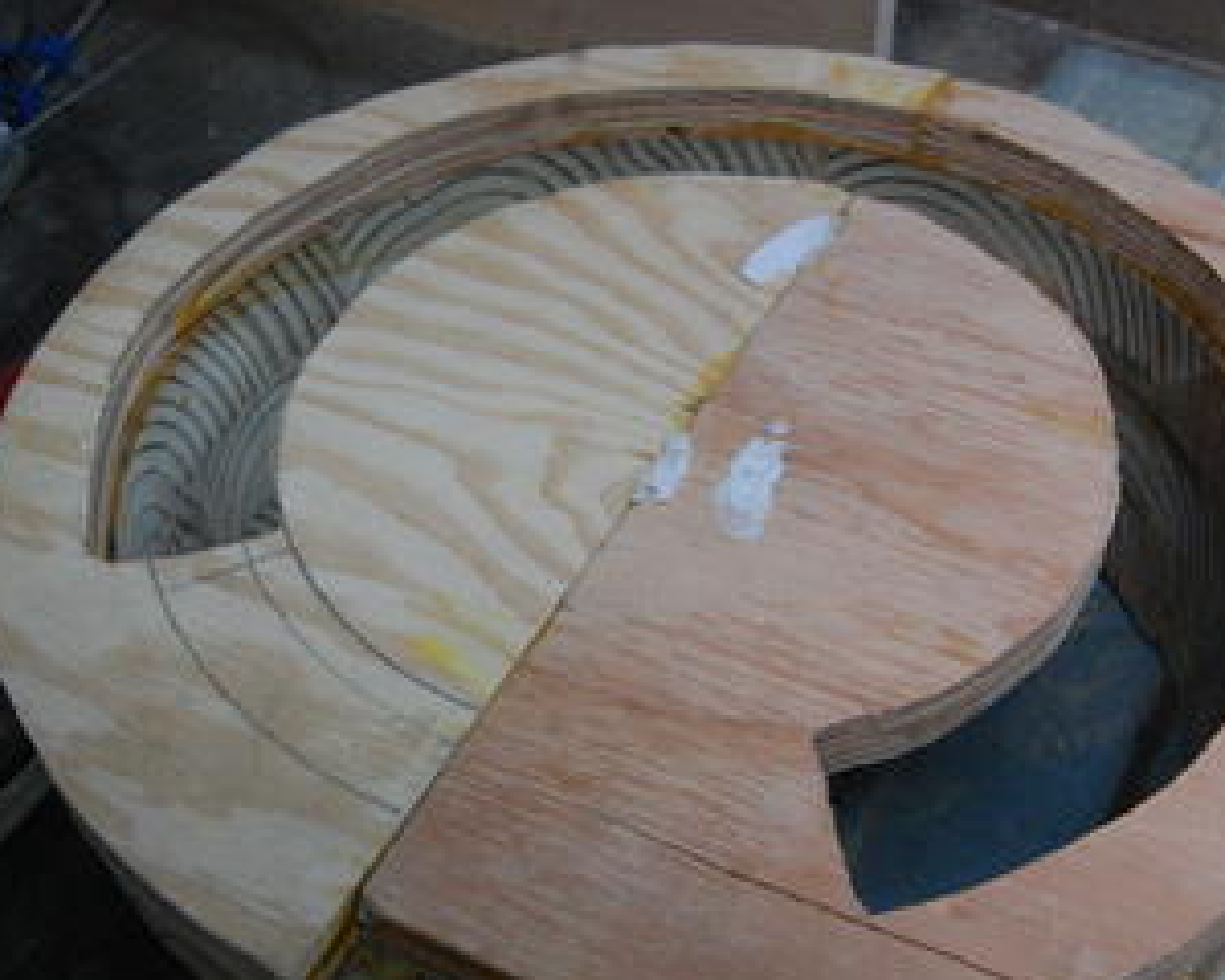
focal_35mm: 45
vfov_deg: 33.2
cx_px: 698
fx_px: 1631
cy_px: 643
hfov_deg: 41.1
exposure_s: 1/25
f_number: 11
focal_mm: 20
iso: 1600
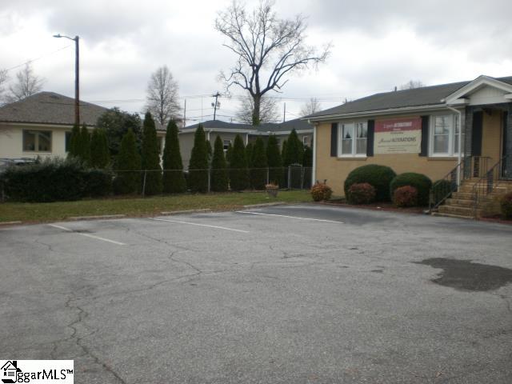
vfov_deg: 37.7
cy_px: 192
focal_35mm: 38
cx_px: 256
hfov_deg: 49.0
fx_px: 562
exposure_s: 1/400
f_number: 3.1
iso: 50
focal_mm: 6.3
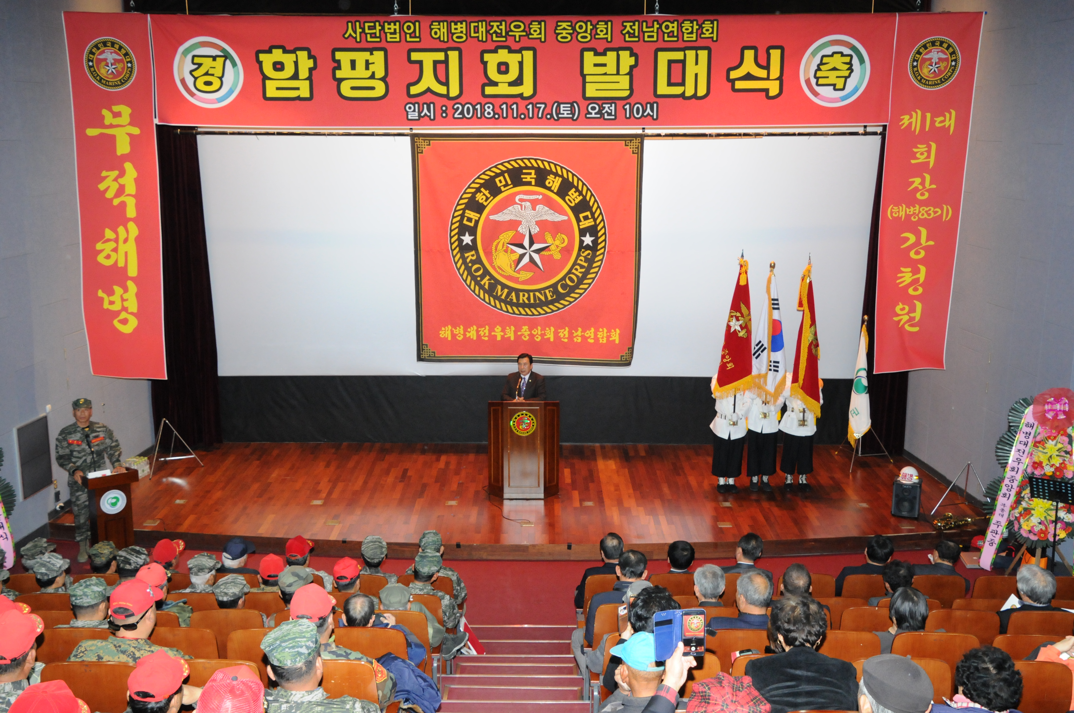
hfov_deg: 49.6
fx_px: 1162
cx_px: 537
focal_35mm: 39
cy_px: 356
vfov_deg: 34.1
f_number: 8
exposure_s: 1/60
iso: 1600
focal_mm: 26
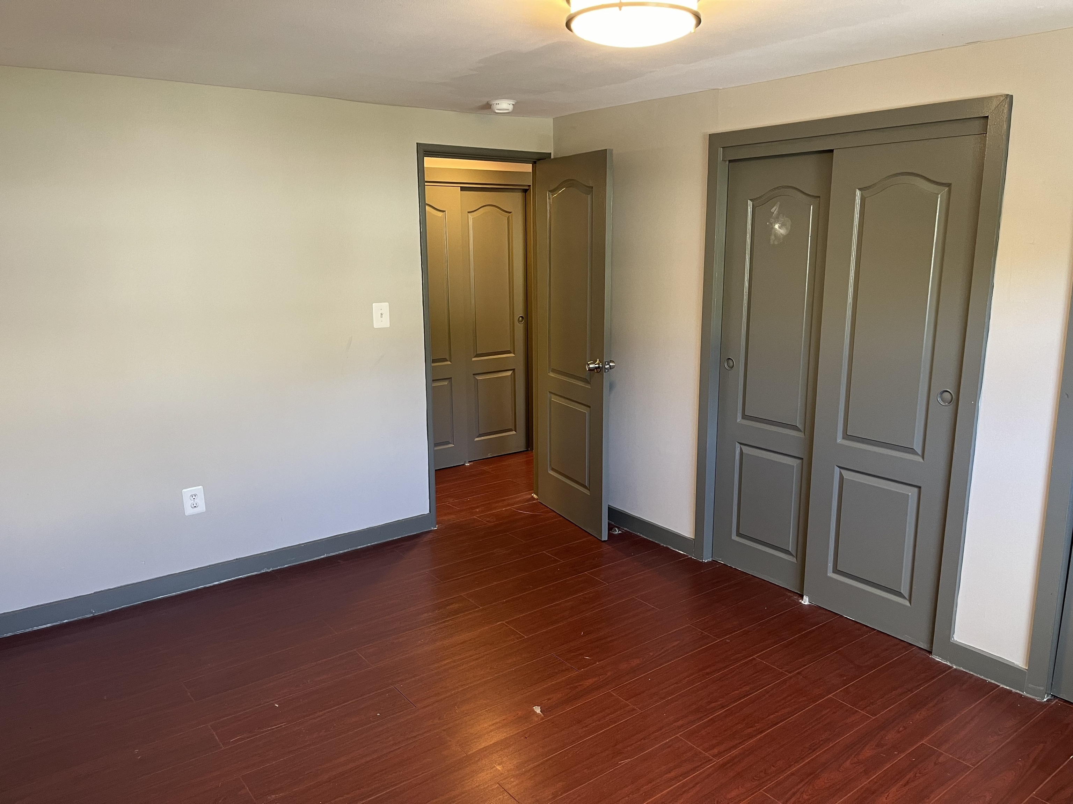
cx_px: 536
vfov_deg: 53.1
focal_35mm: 26
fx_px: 806
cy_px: 402
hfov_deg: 67.3
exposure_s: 1/60
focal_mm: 5.1
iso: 160
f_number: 1.6
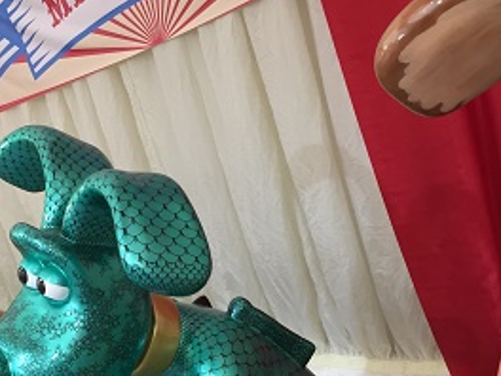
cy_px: 288
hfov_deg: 34.3
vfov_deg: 26.2
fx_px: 796
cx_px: 129
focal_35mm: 55
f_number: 2.2
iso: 100
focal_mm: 4.15
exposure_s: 1/33
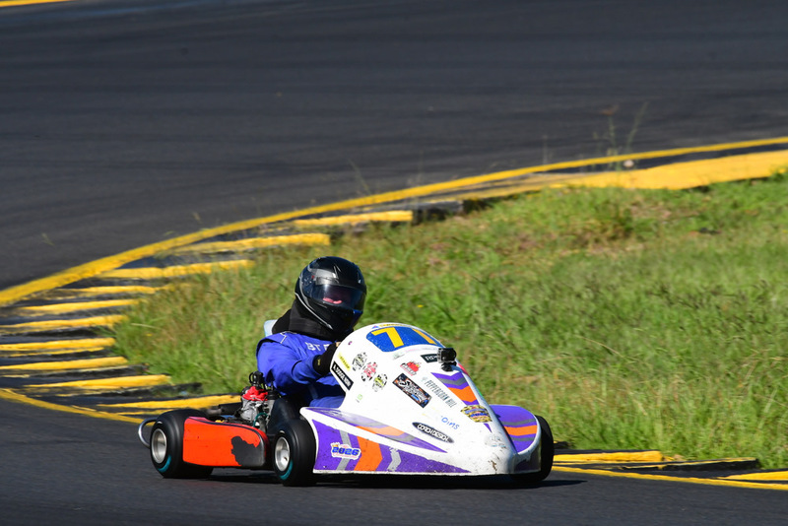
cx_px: 394
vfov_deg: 1.8
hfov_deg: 2.7
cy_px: 263
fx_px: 16422
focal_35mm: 750
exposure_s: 1/640
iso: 400
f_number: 11
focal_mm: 500
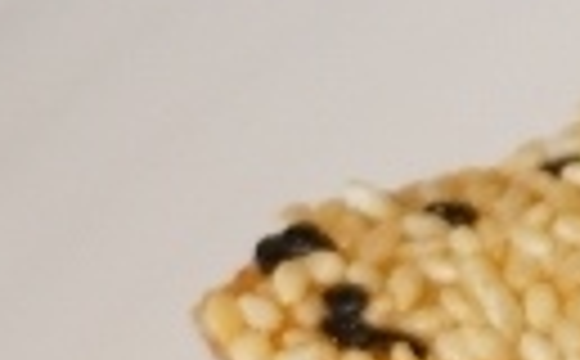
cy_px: 1334
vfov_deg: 3.2
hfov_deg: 5.1
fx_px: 6136
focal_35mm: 389
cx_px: 1682
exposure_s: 1/60
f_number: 5
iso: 250
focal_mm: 32
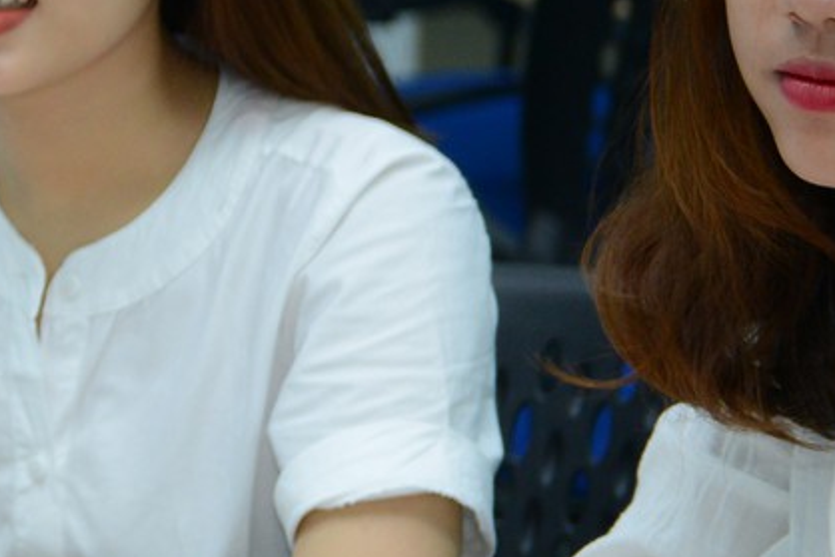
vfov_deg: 5.1
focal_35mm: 268
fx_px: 6218
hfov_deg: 7.2
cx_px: -1113
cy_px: -290
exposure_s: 1/125
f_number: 4
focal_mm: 56
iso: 1000
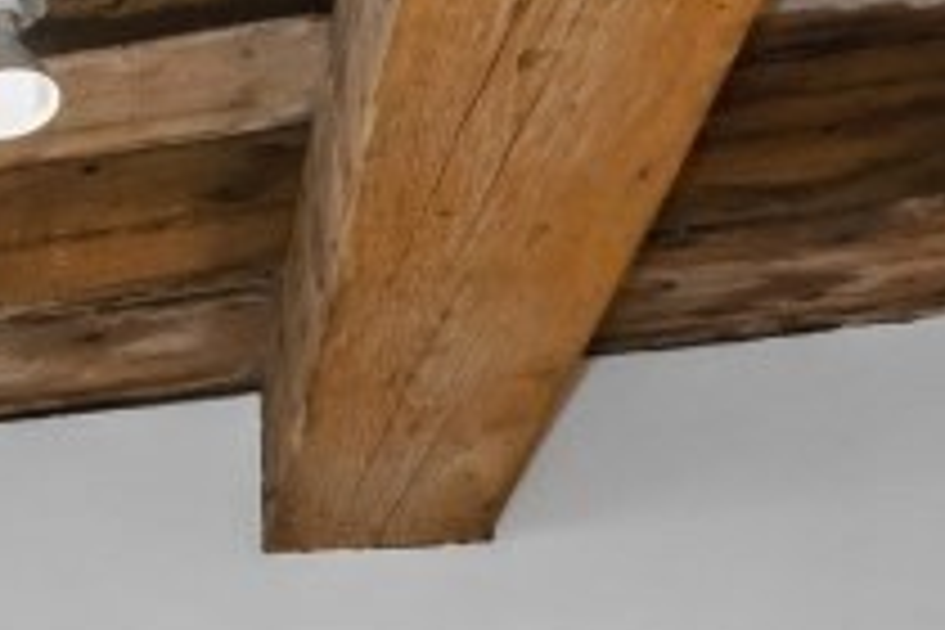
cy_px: 1310
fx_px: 2021
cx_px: -270
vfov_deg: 14.4
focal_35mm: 77
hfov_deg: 23.4
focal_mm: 14
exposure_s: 1/200
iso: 1600
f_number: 5.6
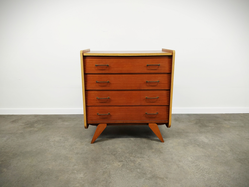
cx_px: 124
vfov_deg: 56.8
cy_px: 94
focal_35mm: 24
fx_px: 173
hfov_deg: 71.6
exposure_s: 1/50
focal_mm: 3.94
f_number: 1.9
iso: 200
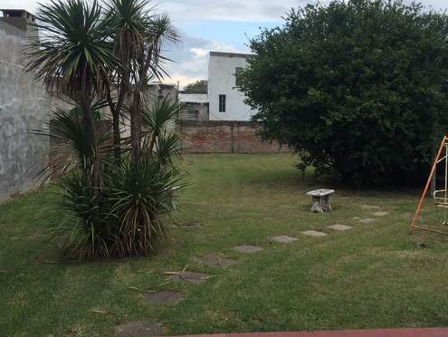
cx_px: 256
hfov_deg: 47.7
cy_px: 142
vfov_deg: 36.8
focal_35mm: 39
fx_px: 505
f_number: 2.2
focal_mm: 4.15
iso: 32
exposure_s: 1/1041
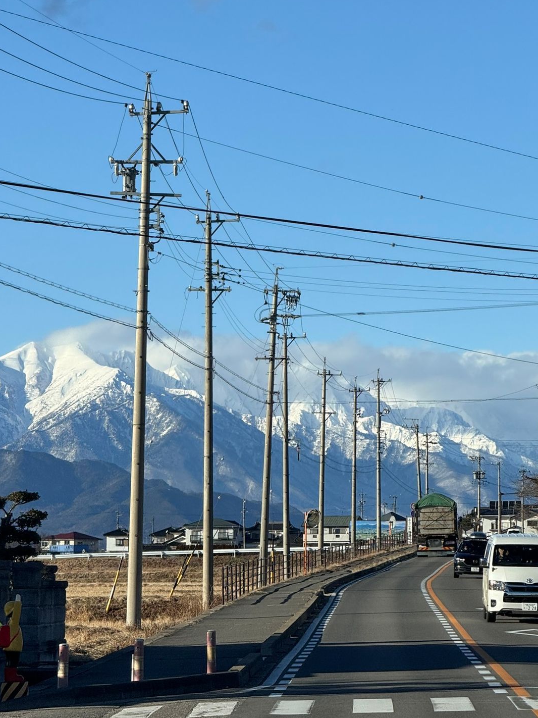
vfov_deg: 12.7
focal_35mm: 156
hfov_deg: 9.5
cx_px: 242
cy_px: 283
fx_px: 3234
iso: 50
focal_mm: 15.66
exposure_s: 1/1248
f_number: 2.8
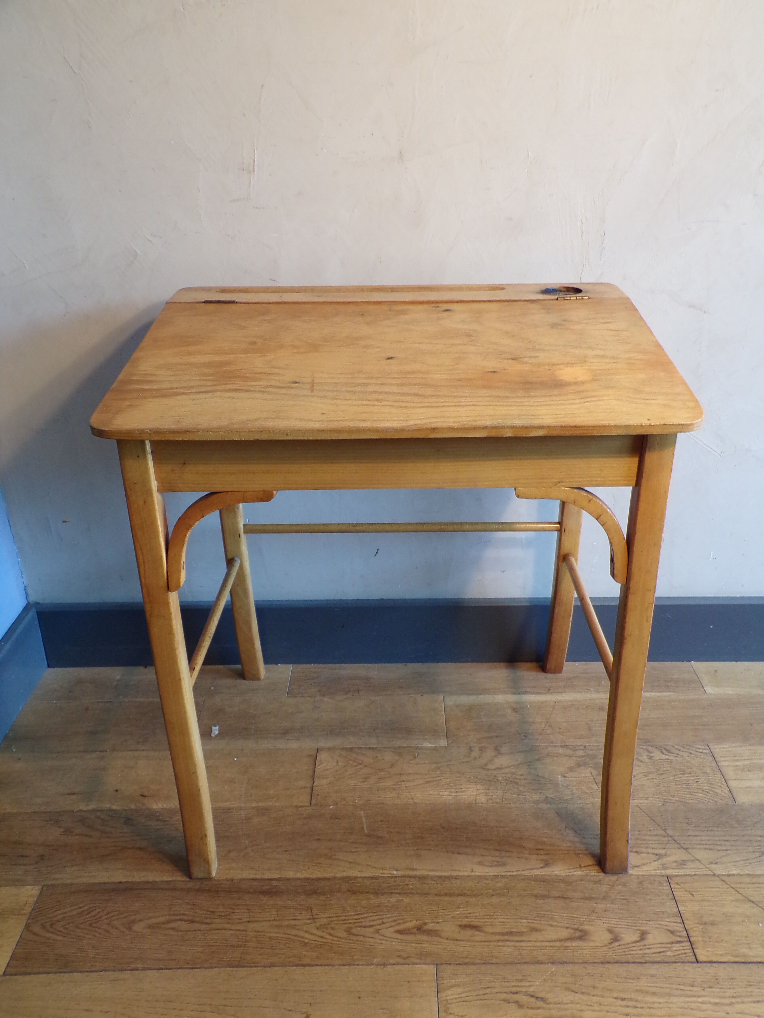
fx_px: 824
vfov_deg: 63.4
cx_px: 382
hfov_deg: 49.7
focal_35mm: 28
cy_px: 509
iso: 200
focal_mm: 5
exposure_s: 1/25
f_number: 3.1
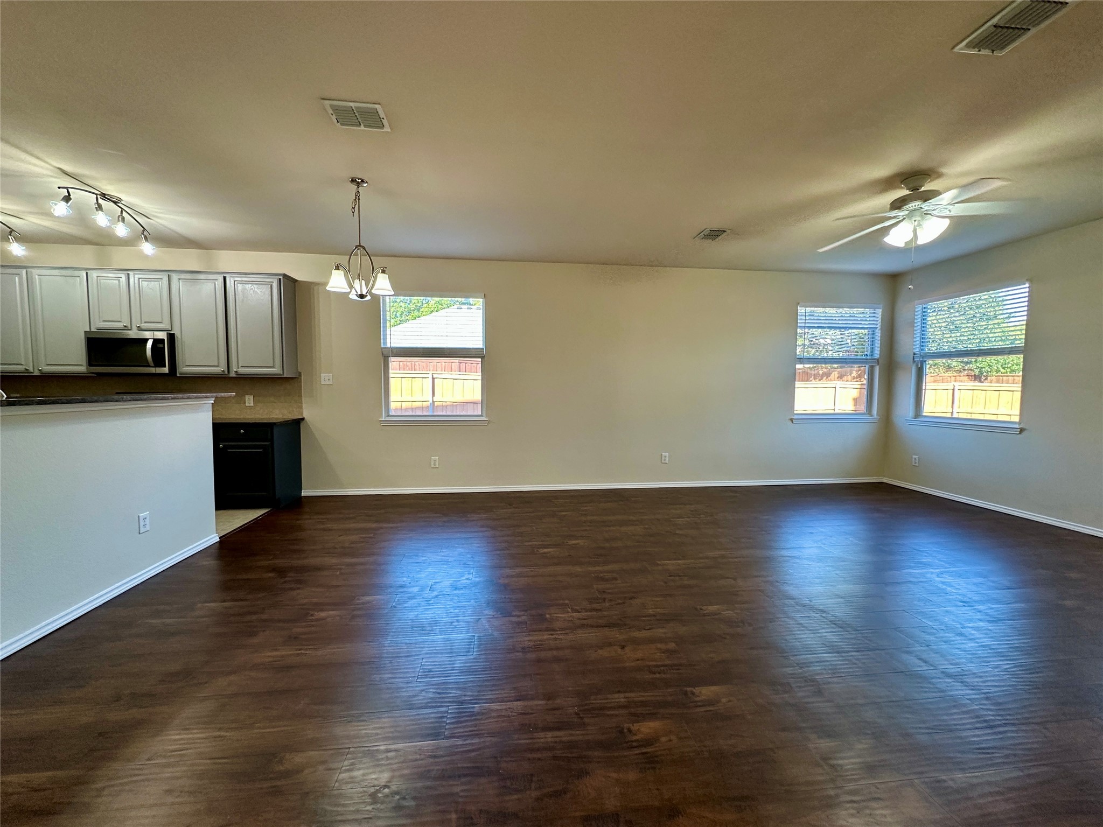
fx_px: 446
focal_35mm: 14
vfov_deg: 85.7
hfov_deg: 102.1
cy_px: 414
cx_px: 552
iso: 200
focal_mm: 2.22
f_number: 2.2
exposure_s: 1/120
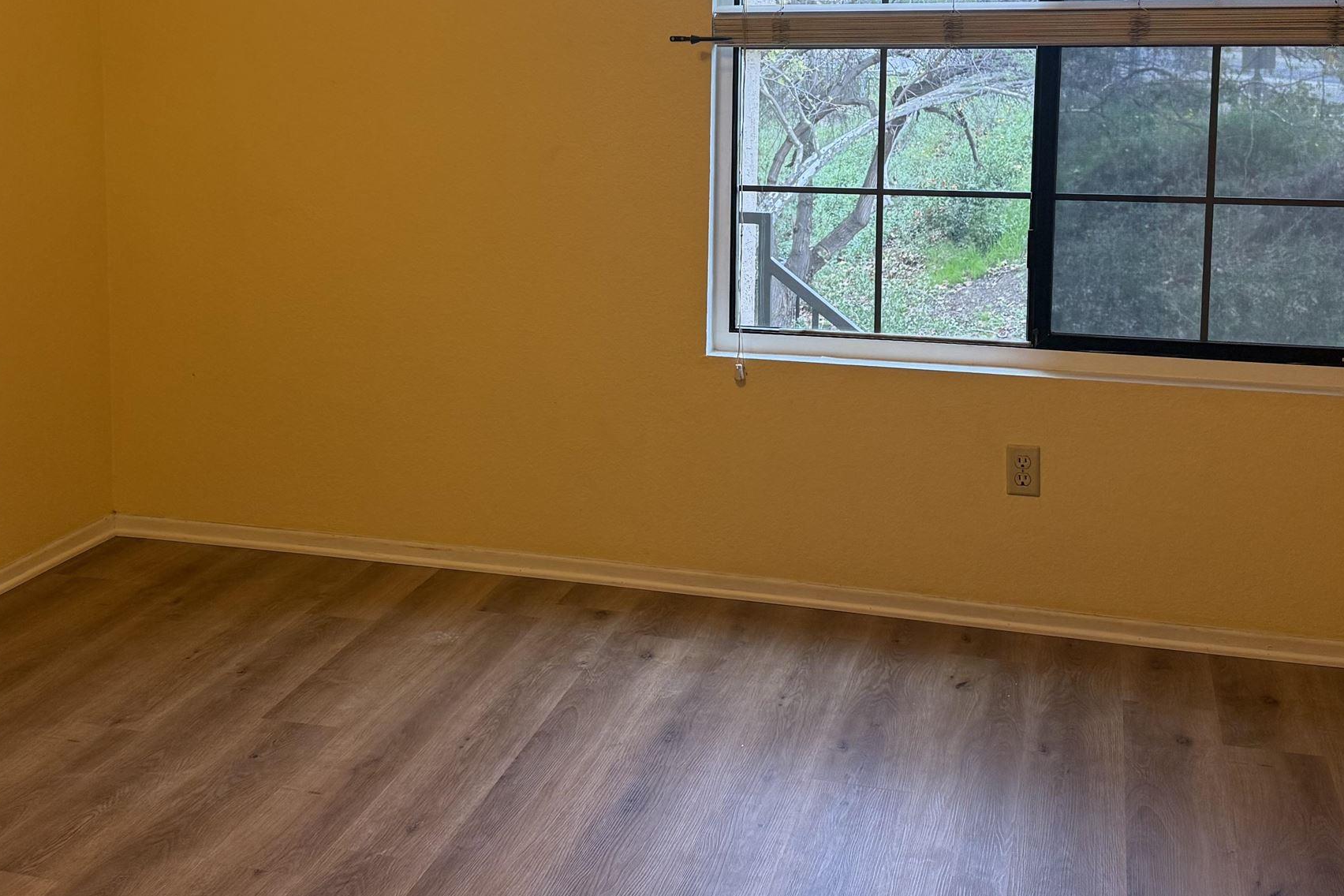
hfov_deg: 43.5
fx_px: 1680
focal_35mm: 45
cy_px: 219
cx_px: 569
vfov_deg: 29.4
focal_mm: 6.76
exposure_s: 1/120
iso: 200
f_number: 1.78
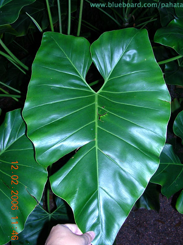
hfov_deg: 34.3
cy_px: 121
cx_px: 95
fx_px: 296
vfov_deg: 44.8
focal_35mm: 42
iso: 50
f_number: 2.8
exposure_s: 1/60.1
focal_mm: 5.8
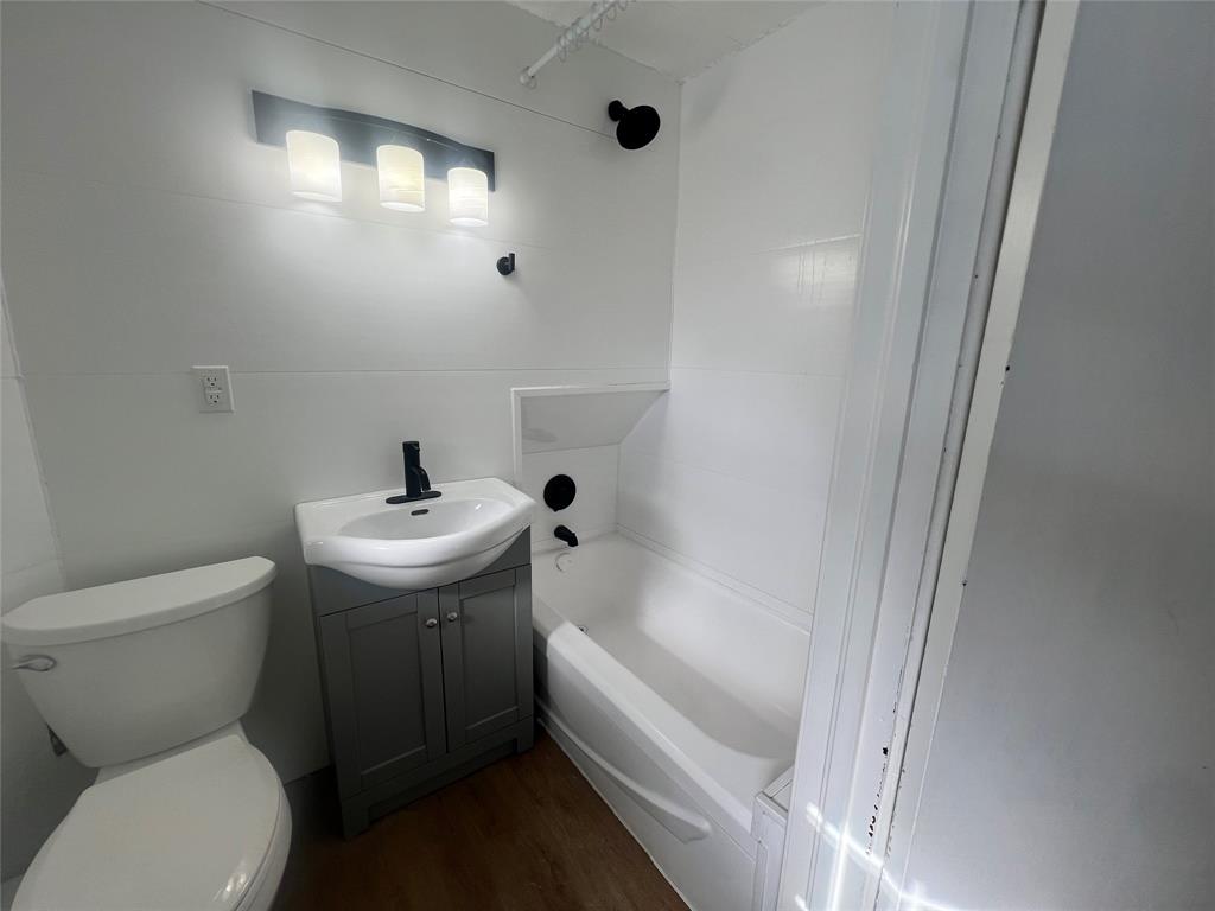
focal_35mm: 13
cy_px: 456
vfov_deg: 89.9
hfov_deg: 106.2
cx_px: 608
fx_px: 456
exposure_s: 1/159
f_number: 1.8
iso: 32
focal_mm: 1.57
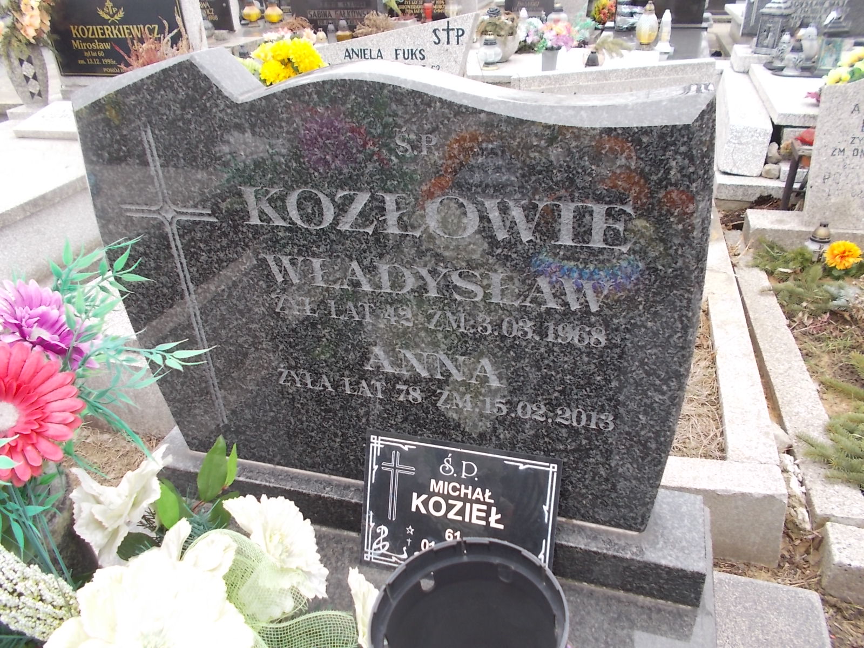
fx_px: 649
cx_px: 432
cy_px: 324
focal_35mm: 26
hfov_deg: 67.3
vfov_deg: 53.1
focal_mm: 4.6
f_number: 3.2
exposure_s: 1/160
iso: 80
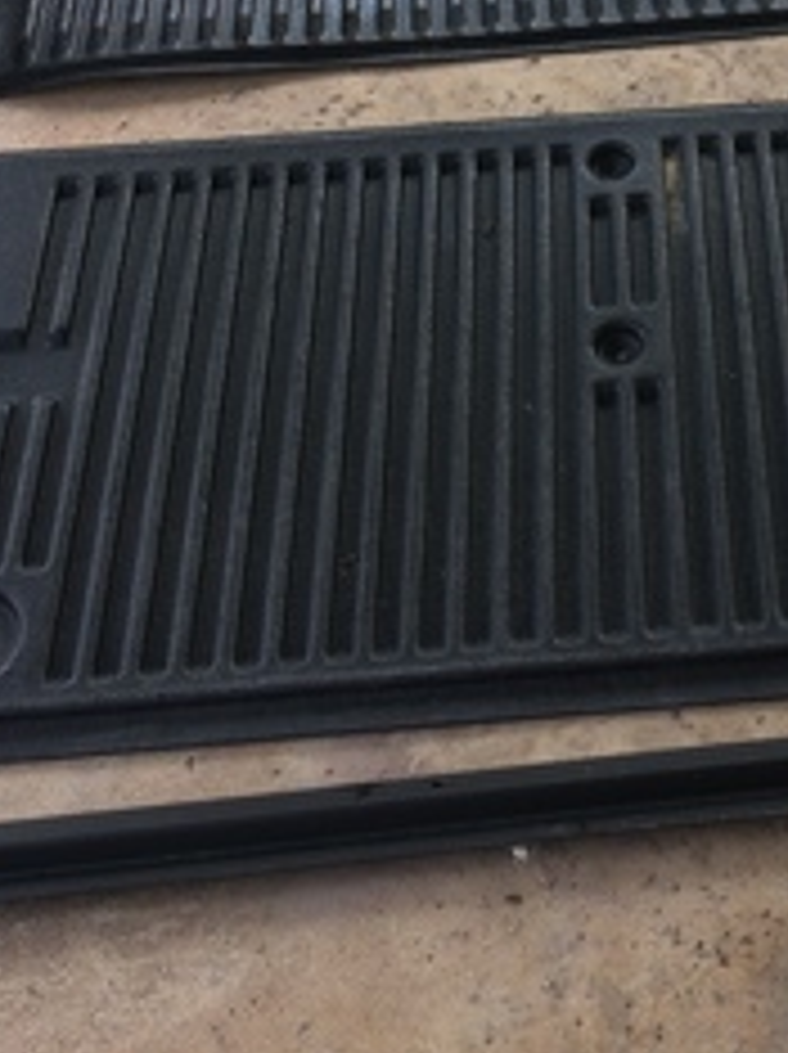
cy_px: -122
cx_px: 772
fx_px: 2189
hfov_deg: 19.8
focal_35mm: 72
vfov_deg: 25.0
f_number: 2.2
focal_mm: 4.15
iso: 32
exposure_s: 1/124
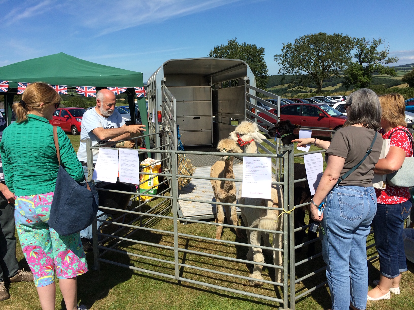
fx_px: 347
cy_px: 155
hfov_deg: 61.7
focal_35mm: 29
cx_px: 207
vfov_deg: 48.2
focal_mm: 4.15
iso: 32
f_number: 2.2
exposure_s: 1/2740
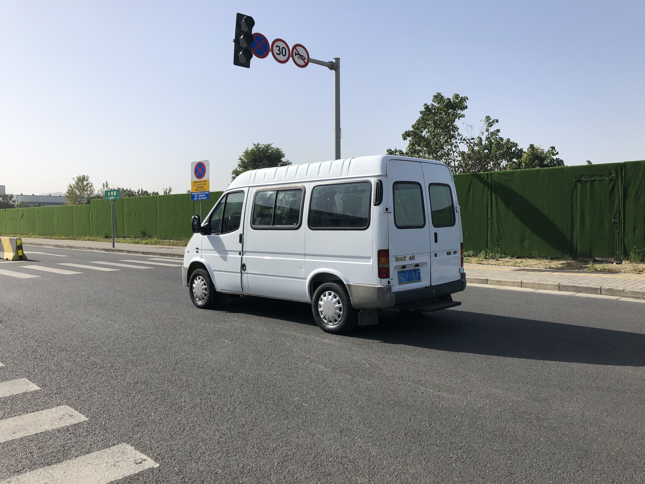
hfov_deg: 63.4
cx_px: 322
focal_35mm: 28
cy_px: 242
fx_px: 522
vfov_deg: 49.7
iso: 25
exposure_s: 1/3205
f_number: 1.8
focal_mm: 4
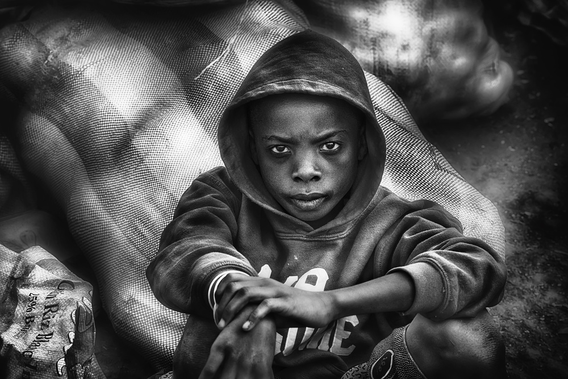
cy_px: 190
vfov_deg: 6.9
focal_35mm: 200
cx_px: 284
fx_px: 3156
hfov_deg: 10.3
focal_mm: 200
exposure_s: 1/125
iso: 800
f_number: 13
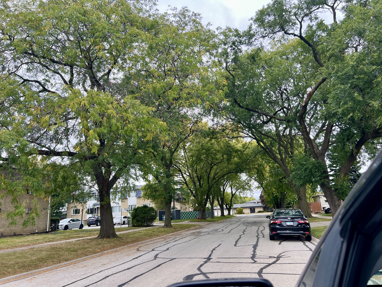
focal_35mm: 26
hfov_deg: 67.3
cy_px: 144
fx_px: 287
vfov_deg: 53.1
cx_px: 191
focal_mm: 5.7
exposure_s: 1/121
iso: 50
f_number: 1.5
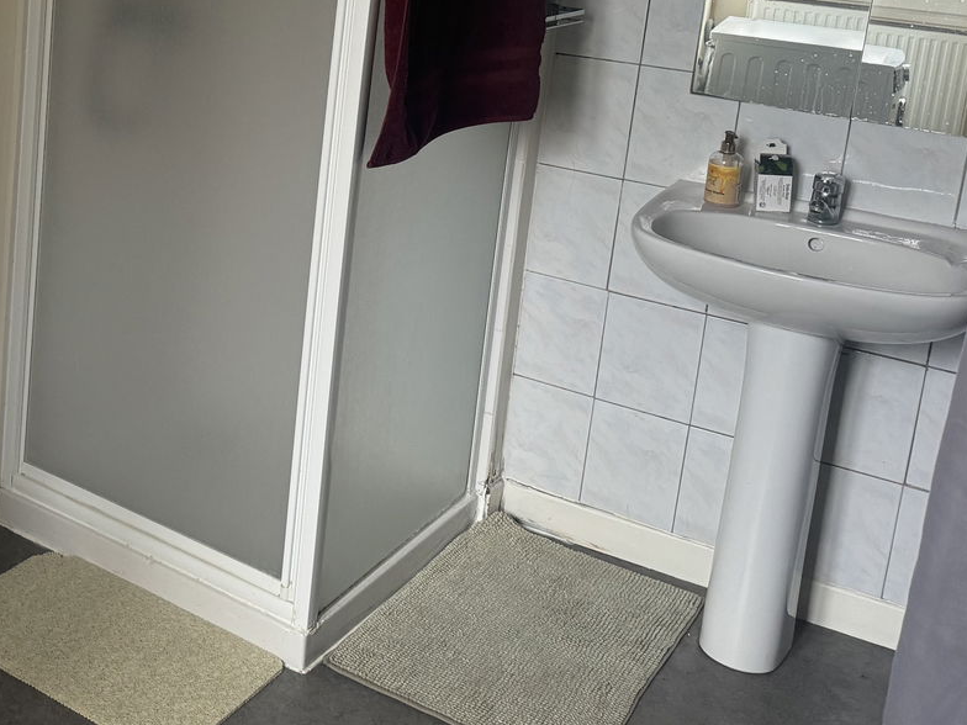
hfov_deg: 36.4
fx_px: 1369
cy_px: 105
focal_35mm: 49
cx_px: 93
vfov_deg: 28.8
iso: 200
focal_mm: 6.86
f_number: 1.78
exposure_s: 1/62
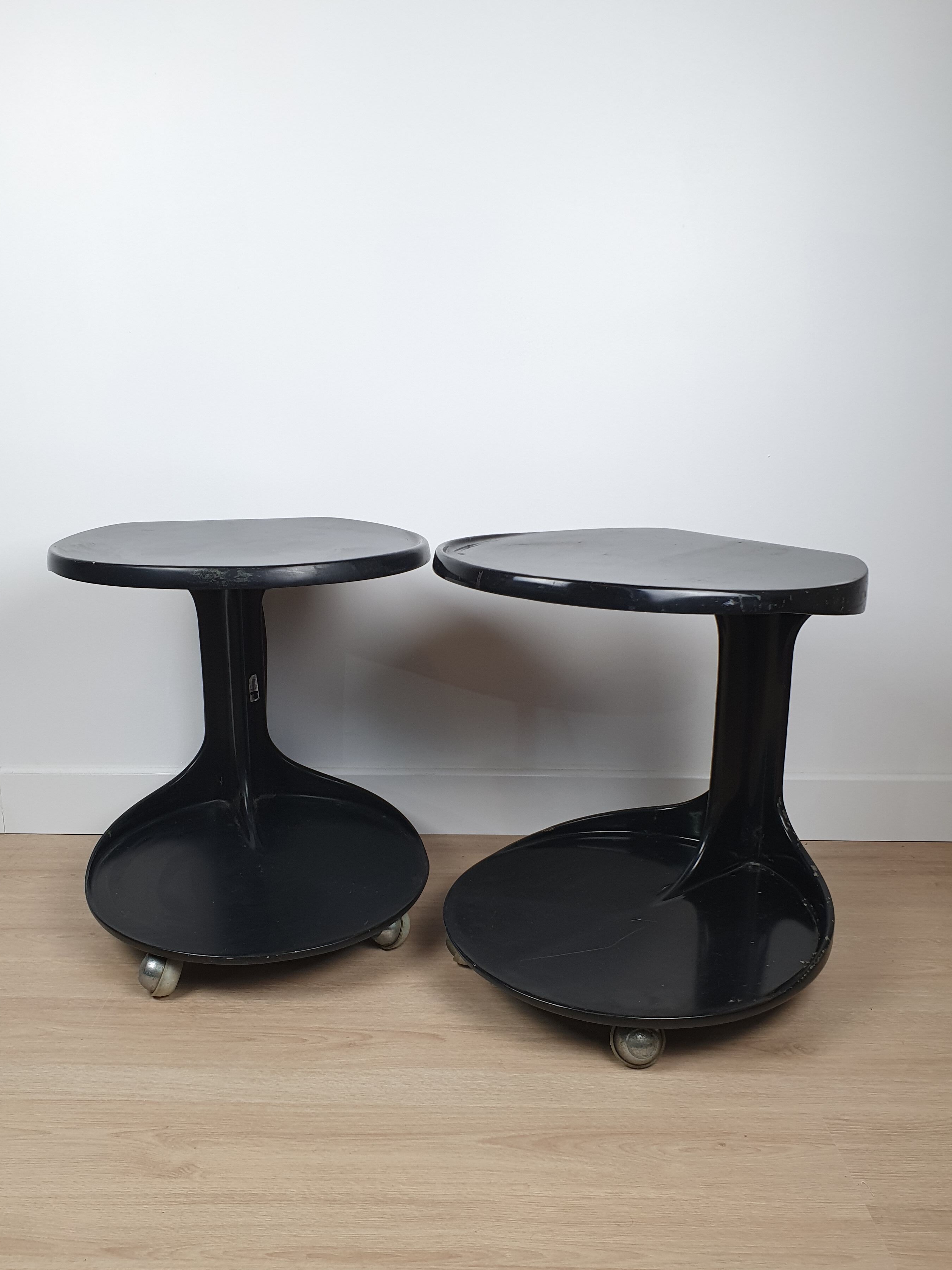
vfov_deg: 61.5
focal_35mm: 29
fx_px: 1063
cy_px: 701
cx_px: 431
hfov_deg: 48.2
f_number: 2.4
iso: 100
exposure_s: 1/100
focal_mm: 4.32
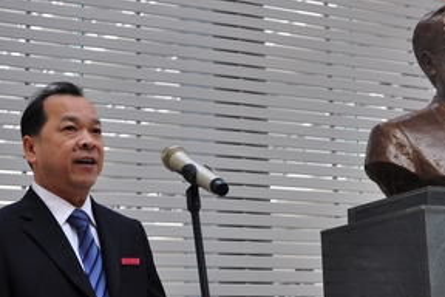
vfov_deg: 18.2
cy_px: 146
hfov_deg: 27.0
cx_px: 227
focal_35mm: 75
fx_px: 927
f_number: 4
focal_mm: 24
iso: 200
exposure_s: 1/160
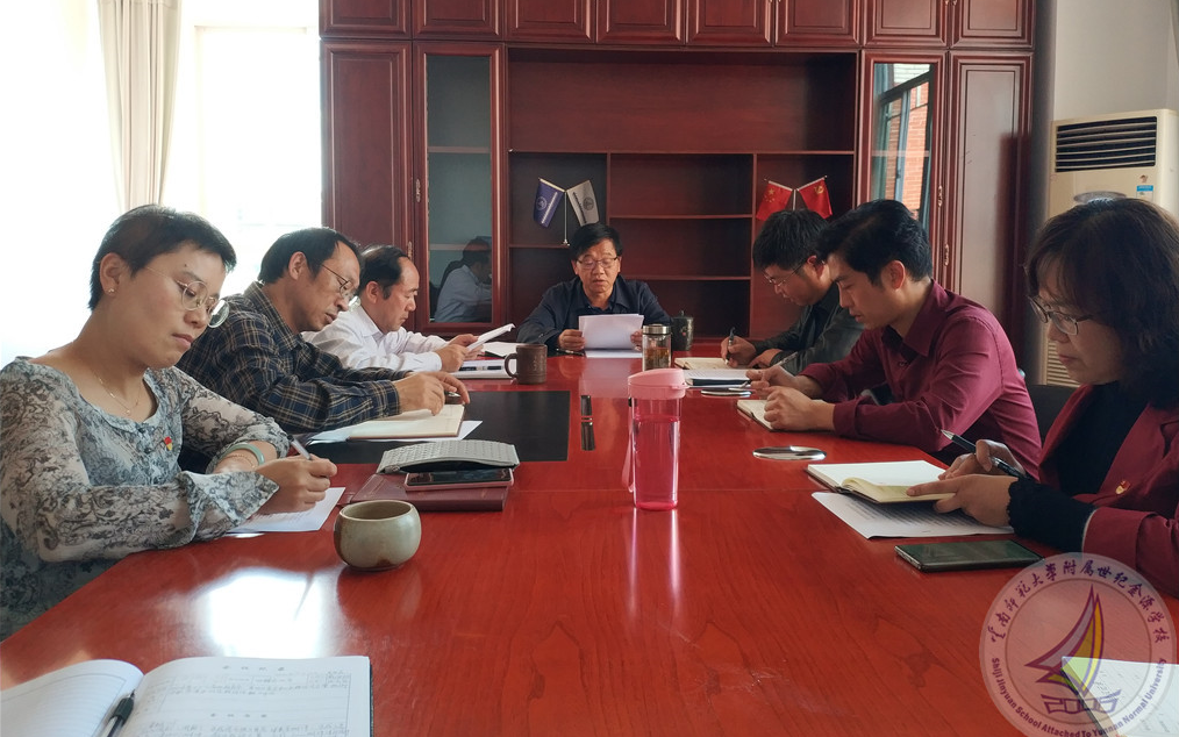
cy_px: 310
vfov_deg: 37.2
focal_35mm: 34
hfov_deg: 56.7
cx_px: 590
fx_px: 1093
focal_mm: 4.5
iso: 246
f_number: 2
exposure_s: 1/100
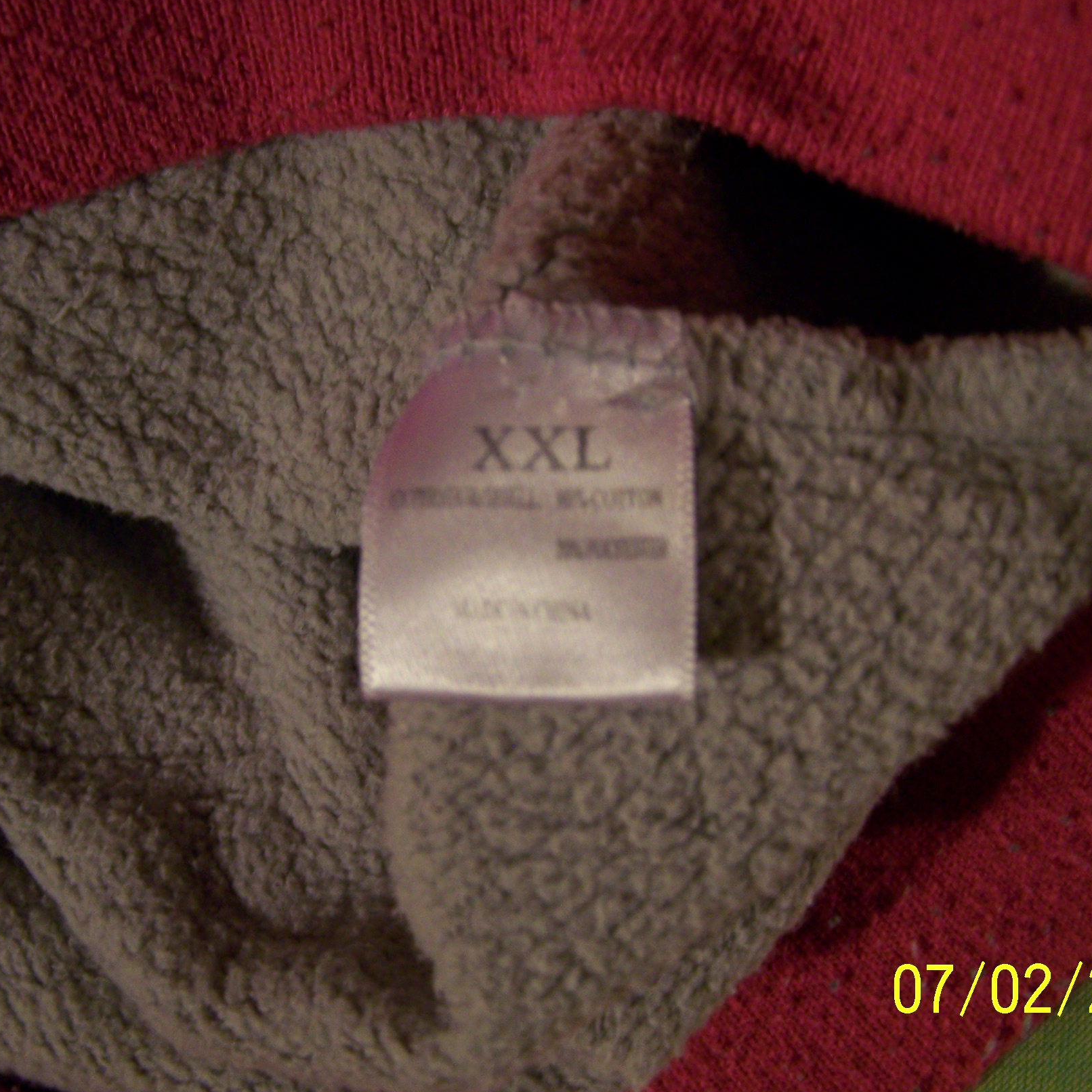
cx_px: 523
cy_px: 549
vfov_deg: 35.4
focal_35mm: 48
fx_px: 1713
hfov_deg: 35.4
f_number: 2.8
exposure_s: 1/8
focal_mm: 6.3
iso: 160
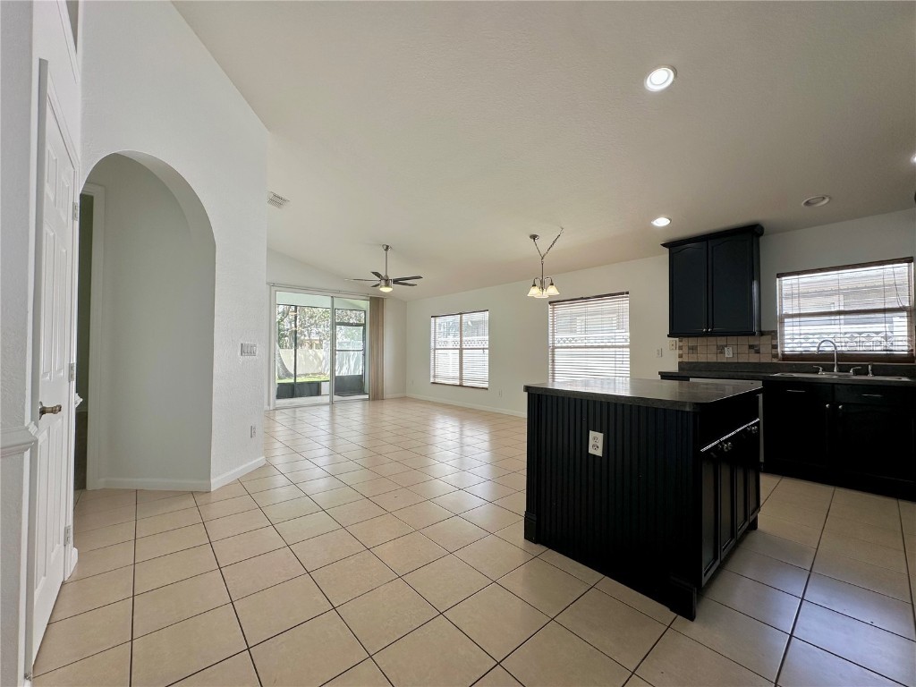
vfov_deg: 85.7
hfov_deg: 102.1
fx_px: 370
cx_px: 458
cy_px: 344
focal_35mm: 14
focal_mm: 2.22
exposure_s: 1/192
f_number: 2.2
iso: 40
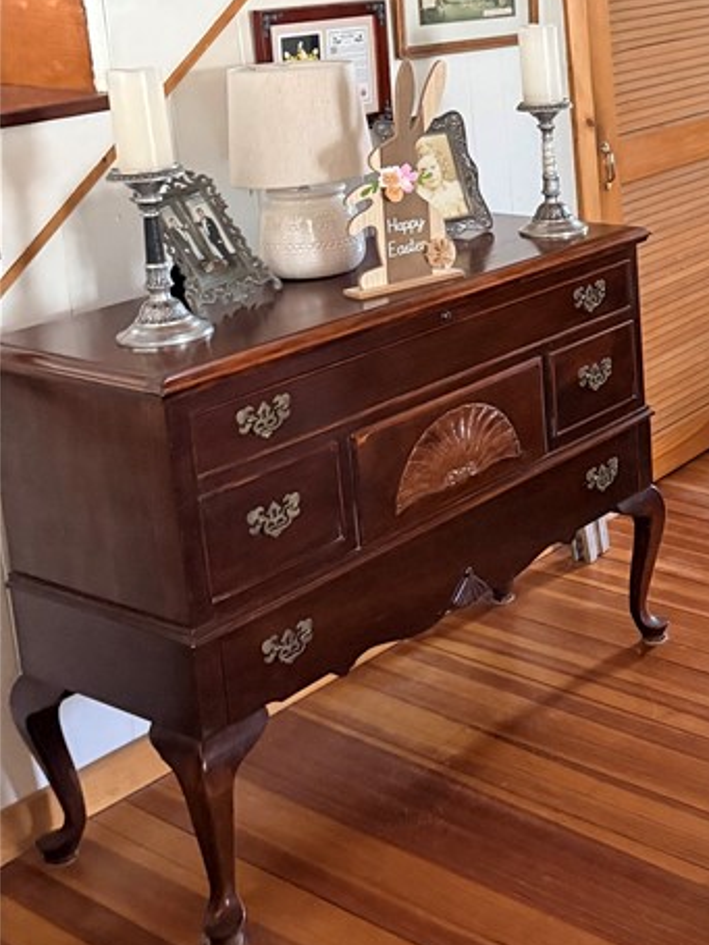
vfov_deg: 34.7
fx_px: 1475
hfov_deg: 25.0
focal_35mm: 54
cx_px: 796
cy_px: 226
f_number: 1.78
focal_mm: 6.76
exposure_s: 1/54
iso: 800
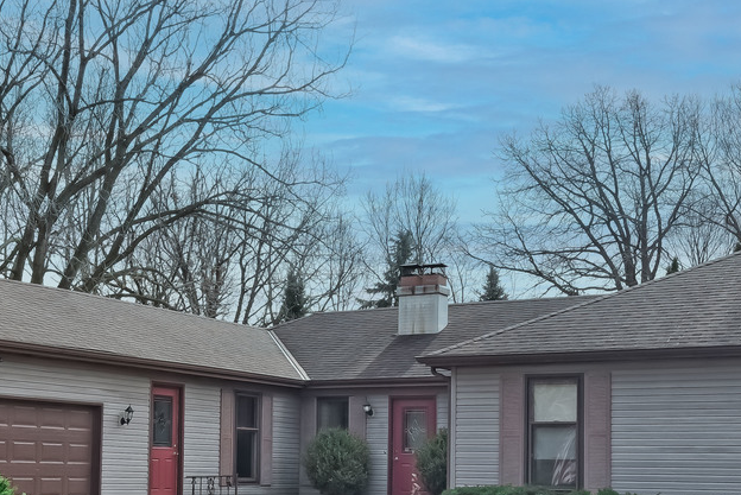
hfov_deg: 34.9
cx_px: 310
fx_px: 1174
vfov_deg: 23.6
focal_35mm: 57
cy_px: 373
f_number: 11
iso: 250
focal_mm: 22
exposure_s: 1/320
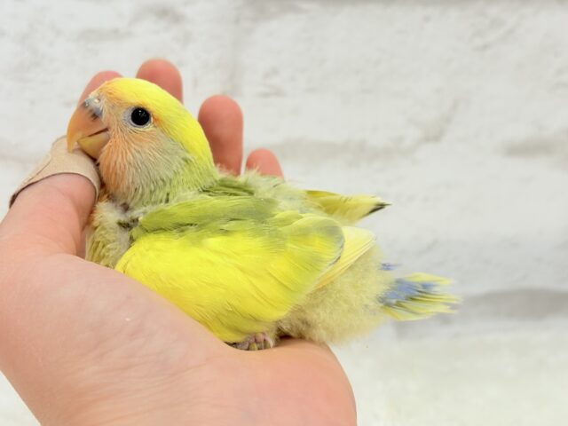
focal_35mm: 52
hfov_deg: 36.8
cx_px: 284
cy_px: 213
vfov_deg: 28.0
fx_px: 853
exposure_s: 1/100
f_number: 1.6
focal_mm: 5.96
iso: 64
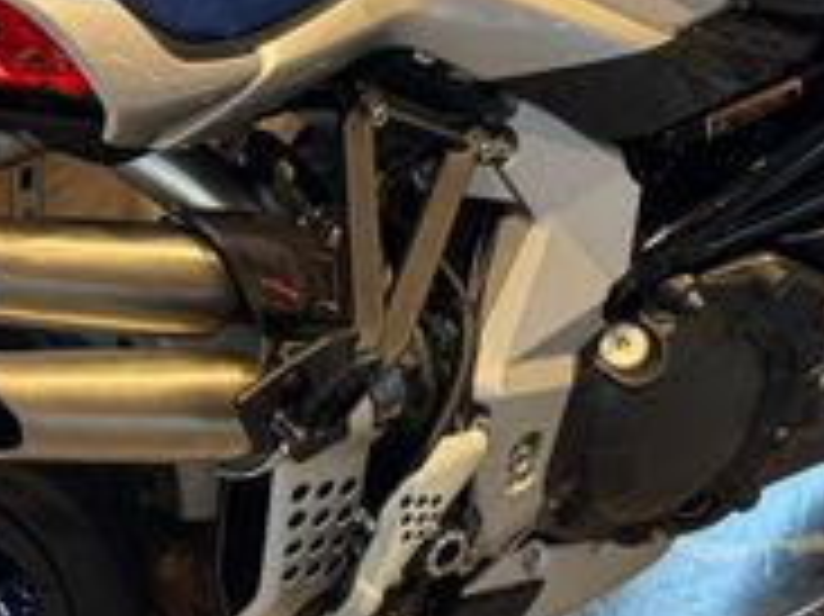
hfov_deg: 23.2
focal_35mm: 84
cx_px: 261
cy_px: 274
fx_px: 1998
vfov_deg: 17.5
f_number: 1.78
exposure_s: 1/50
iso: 400
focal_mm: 6.76
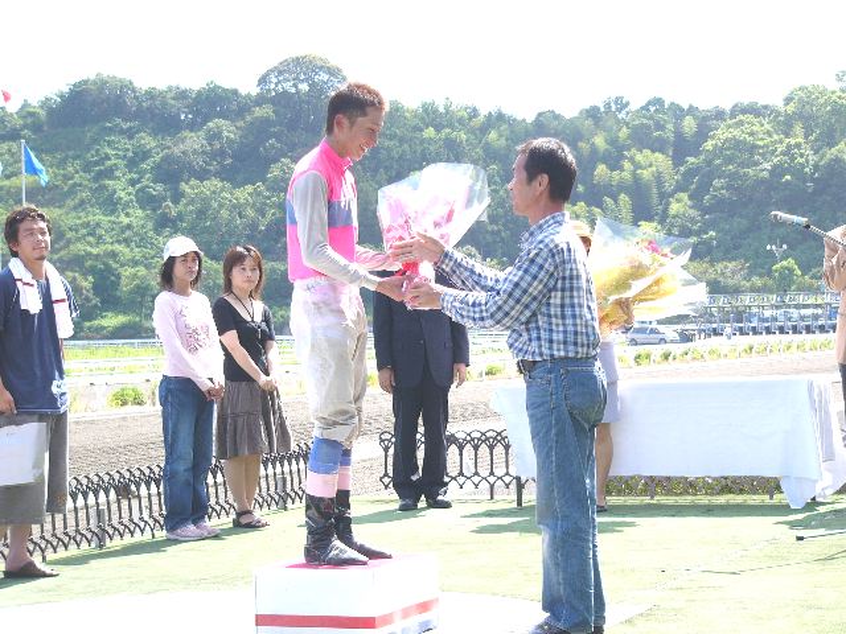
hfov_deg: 22.3
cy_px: 317
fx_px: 2151
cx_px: 423
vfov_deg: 16.8
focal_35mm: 88
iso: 50
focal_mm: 14.7
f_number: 5.6
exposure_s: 1/250
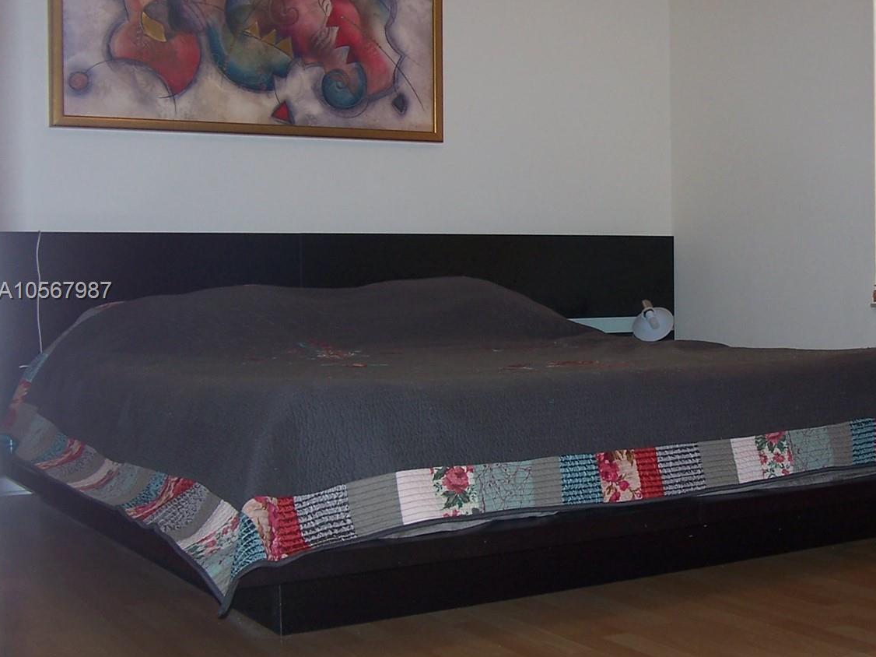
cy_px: 292
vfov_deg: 27.0
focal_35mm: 54
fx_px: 1366
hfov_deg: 35.0
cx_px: 616
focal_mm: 6.3
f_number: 2.8
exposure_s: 1/60
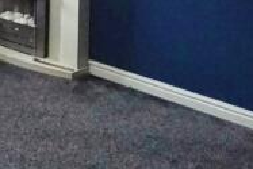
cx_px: -110
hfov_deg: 21.4
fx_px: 577
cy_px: -102
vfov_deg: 15.1
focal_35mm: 82
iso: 3200
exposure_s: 1/60
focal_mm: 10
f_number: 4
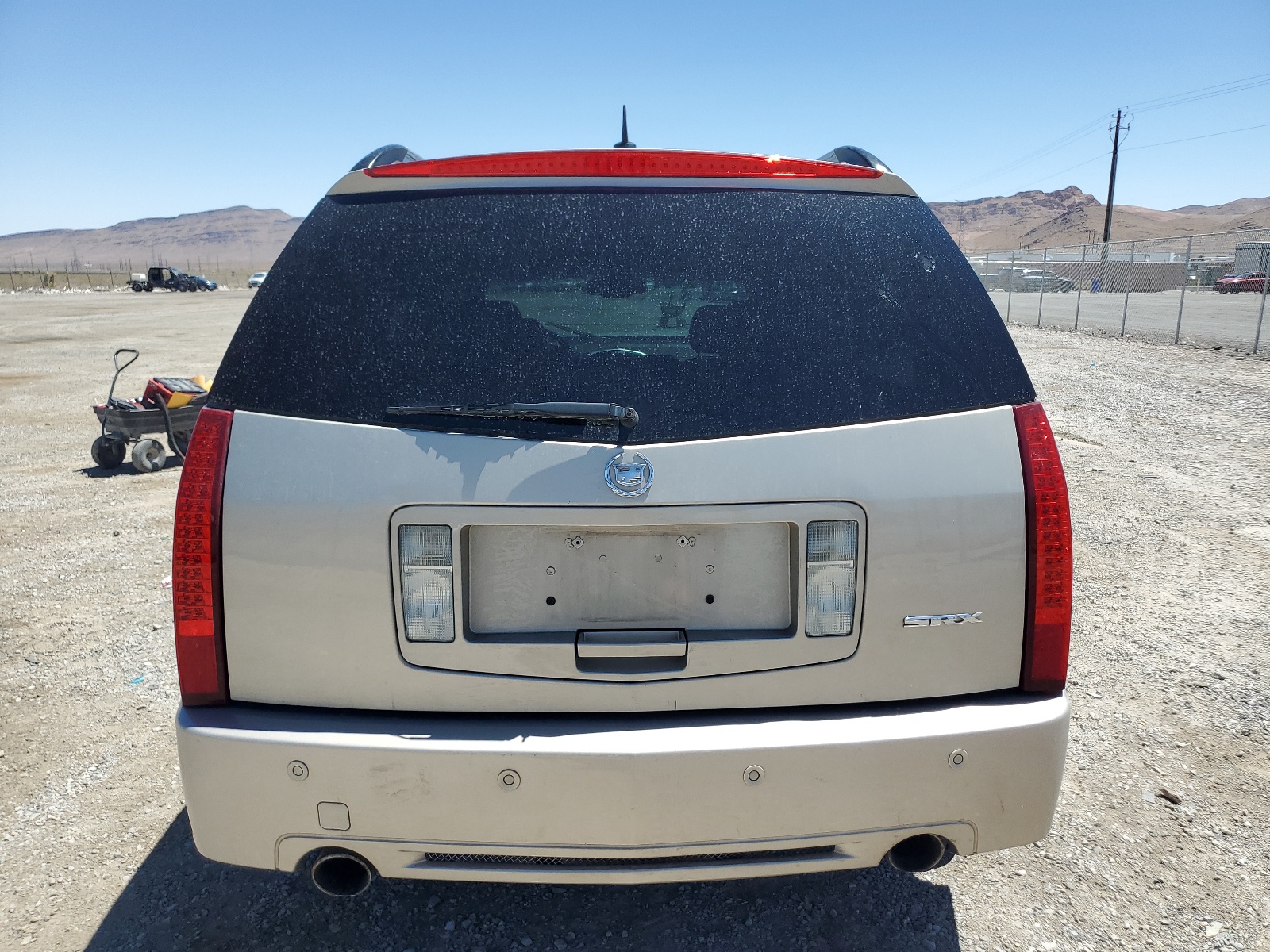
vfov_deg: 53.1
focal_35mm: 26
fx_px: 954
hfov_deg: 67.3
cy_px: 476
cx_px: 635
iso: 50
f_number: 1.5
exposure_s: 1/2500
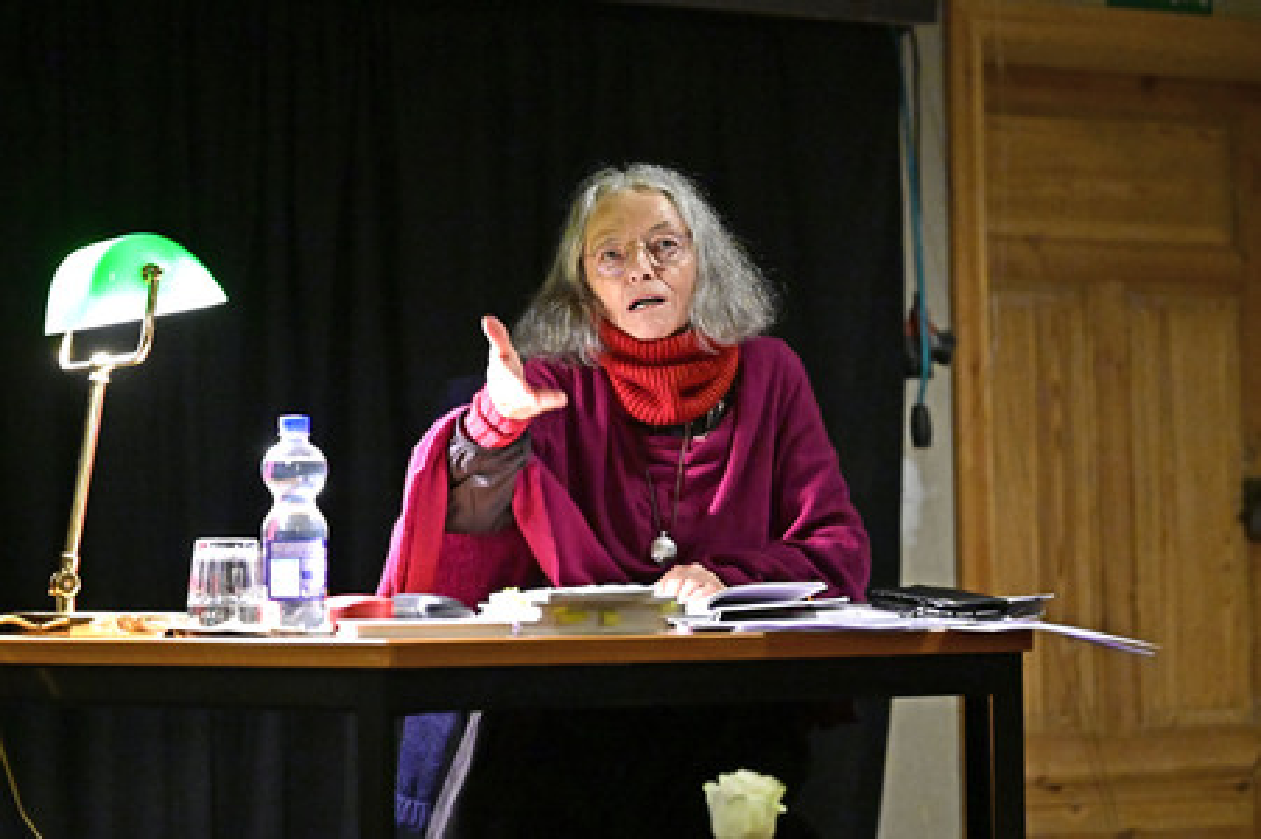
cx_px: 630
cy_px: 420
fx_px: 2450
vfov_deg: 19.4
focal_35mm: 70
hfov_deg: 28.9
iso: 12800
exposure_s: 1/125
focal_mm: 70
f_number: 2.8
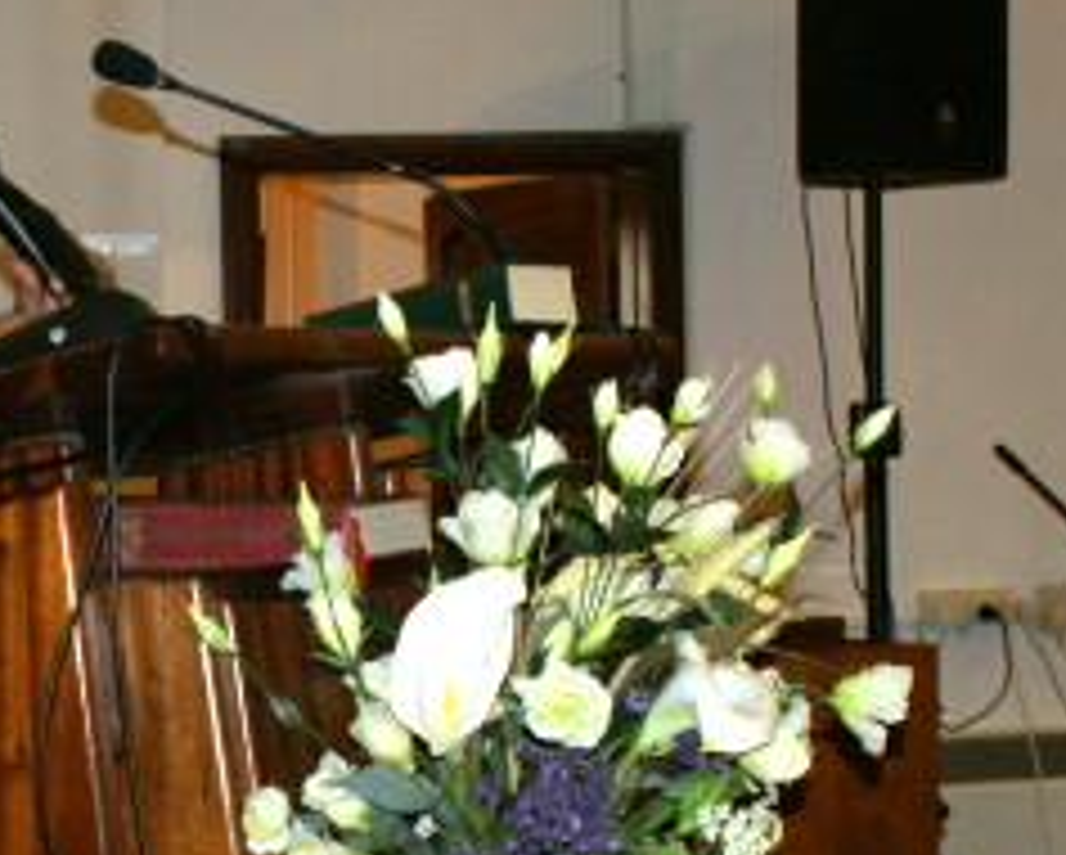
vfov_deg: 18.5
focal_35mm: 83
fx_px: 2621
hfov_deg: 22.5
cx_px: 130
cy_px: 511
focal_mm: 28
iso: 400
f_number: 5.6
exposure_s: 1/60
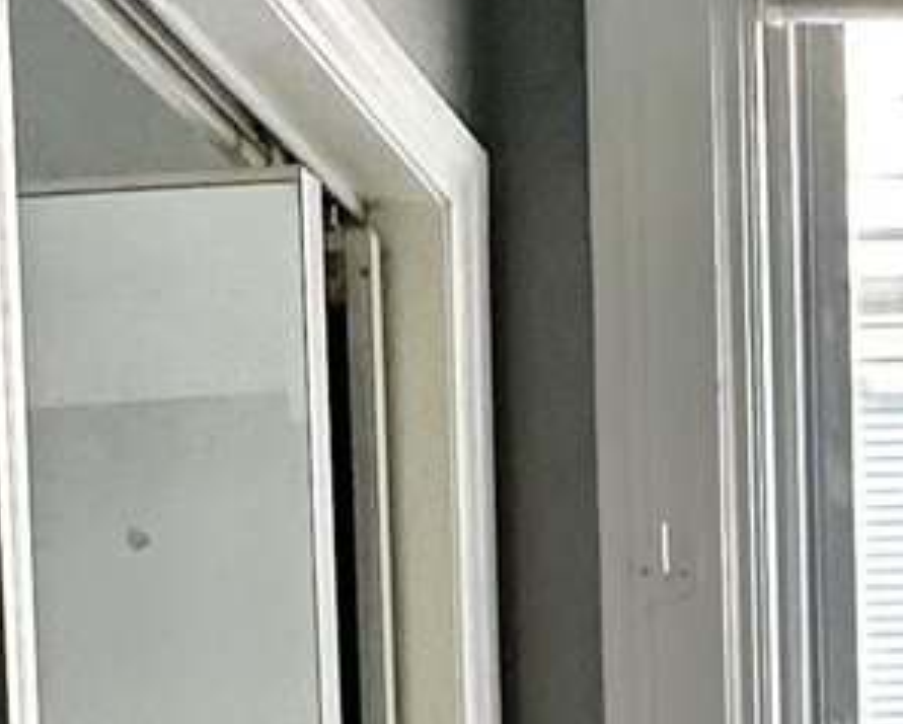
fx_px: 2835
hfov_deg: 16.6
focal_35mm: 106
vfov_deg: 12.7
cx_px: 1329
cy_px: 1457
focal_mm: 2.22
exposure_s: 1/99
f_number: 2.2
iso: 125
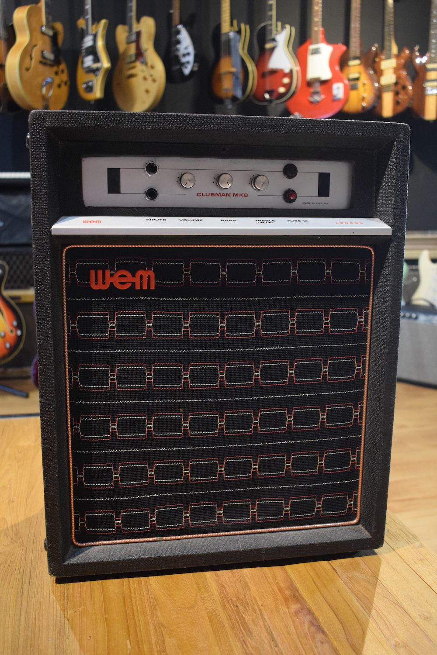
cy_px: 328
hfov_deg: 38.4
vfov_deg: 55.1
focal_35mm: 34
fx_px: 628
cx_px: 218
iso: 3200
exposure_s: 1/25
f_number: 3.8
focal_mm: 23
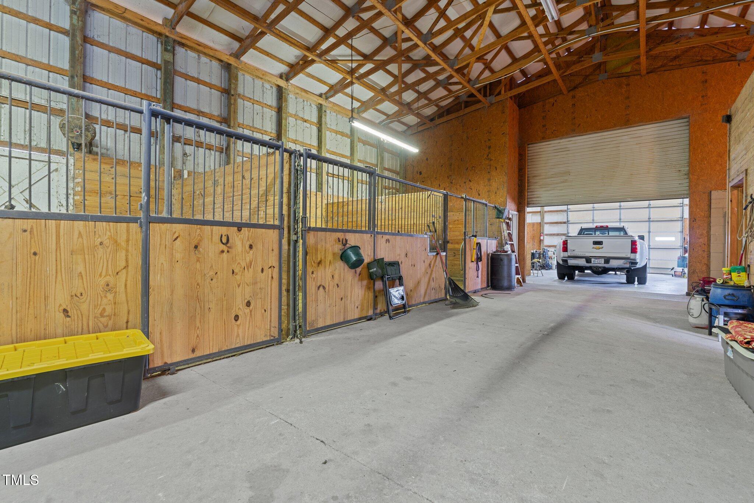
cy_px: 252
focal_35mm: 16
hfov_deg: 96.7
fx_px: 335
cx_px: 377
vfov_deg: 73.8
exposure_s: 6
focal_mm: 16
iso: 250
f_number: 8
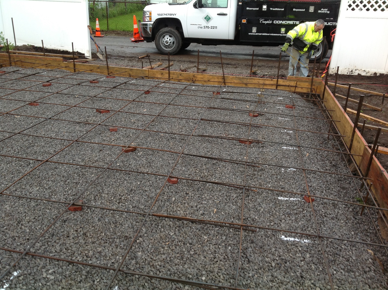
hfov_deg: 52.7
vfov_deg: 40.6
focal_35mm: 35
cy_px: 145
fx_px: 392
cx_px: 194
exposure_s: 1/40
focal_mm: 4.28
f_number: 2.4
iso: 64
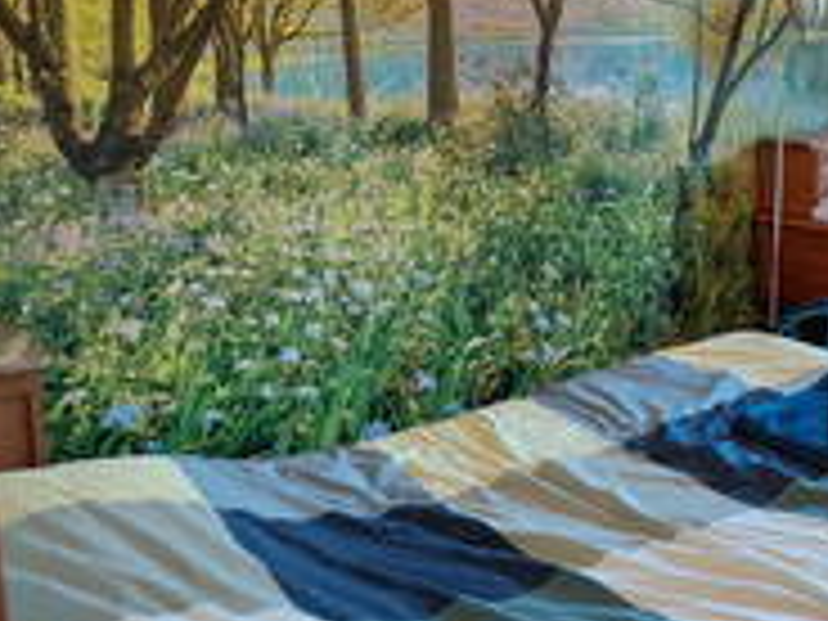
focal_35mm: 49
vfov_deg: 29.4
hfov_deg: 36.7
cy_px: 184
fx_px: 1172
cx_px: 729
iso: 250
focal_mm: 5.23
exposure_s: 1/50
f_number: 1.8
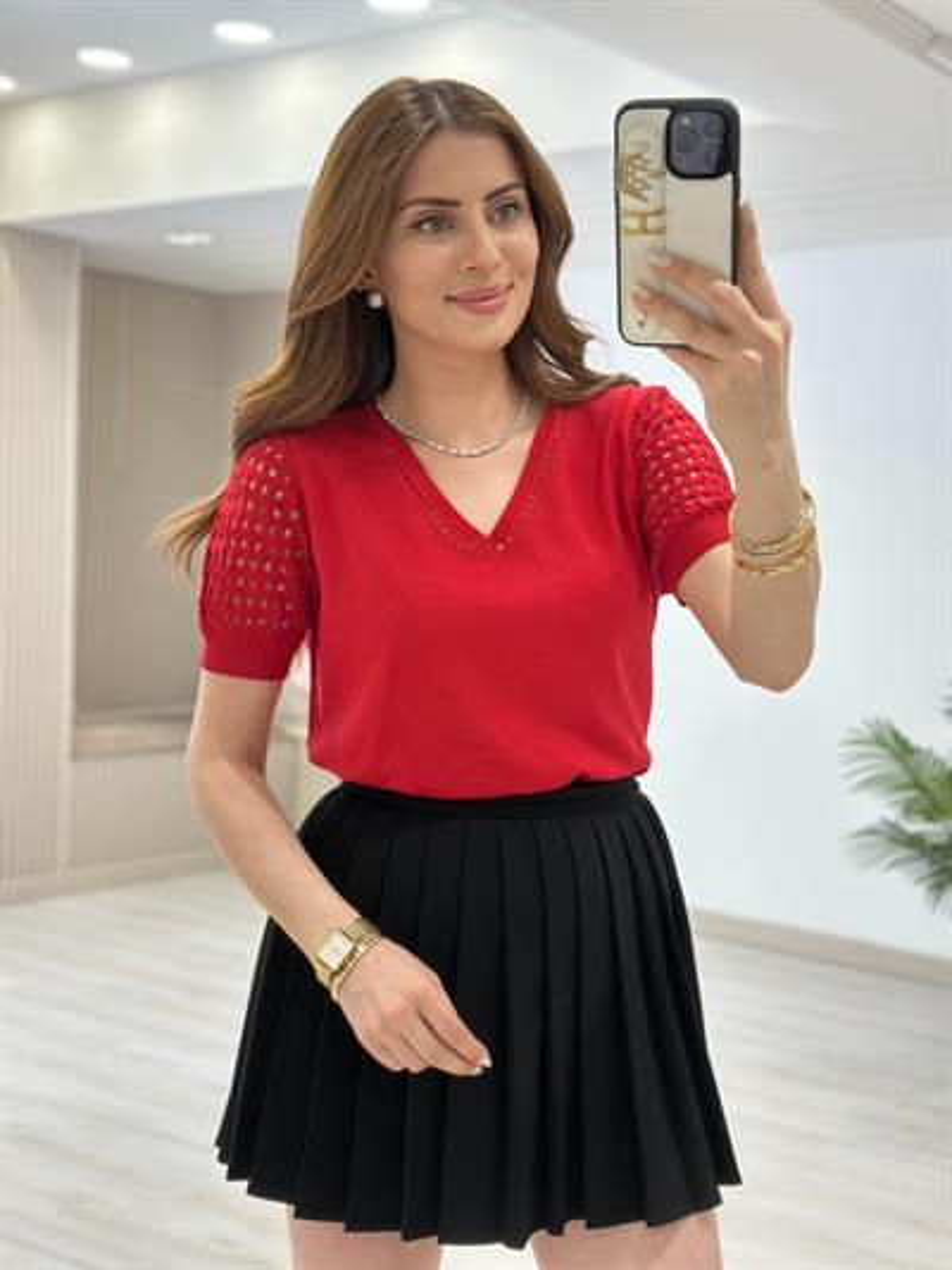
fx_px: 1759
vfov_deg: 39.6
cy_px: 635
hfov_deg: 30.3
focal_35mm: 48
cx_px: 476
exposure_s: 1/172
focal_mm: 6.86
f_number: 1.78
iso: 100
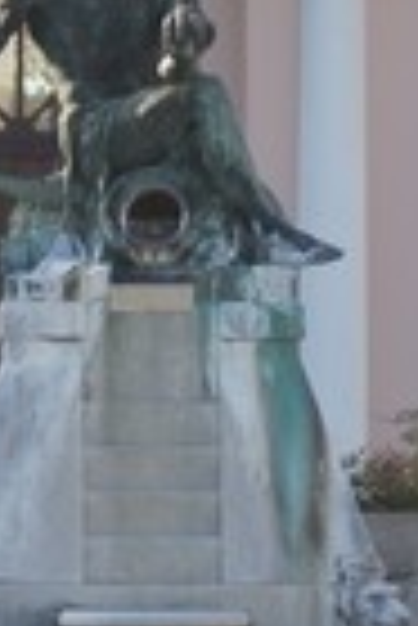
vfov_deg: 3.8
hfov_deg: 2.5
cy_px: 281
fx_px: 9468
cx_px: 202
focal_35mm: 545
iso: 125
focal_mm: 110
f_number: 5.6
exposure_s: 1/200
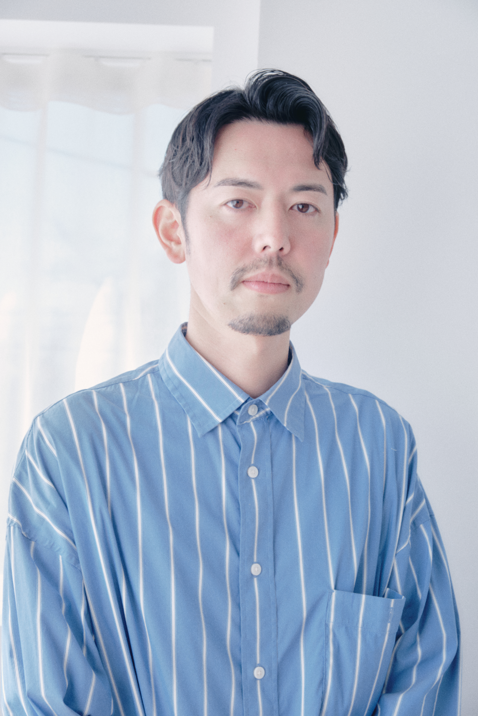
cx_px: 239
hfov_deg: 27.5
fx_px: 976
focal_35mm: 49
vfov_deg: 40.3
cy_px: 358
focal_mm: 32.9
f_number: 5
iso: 250
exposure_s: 1/160
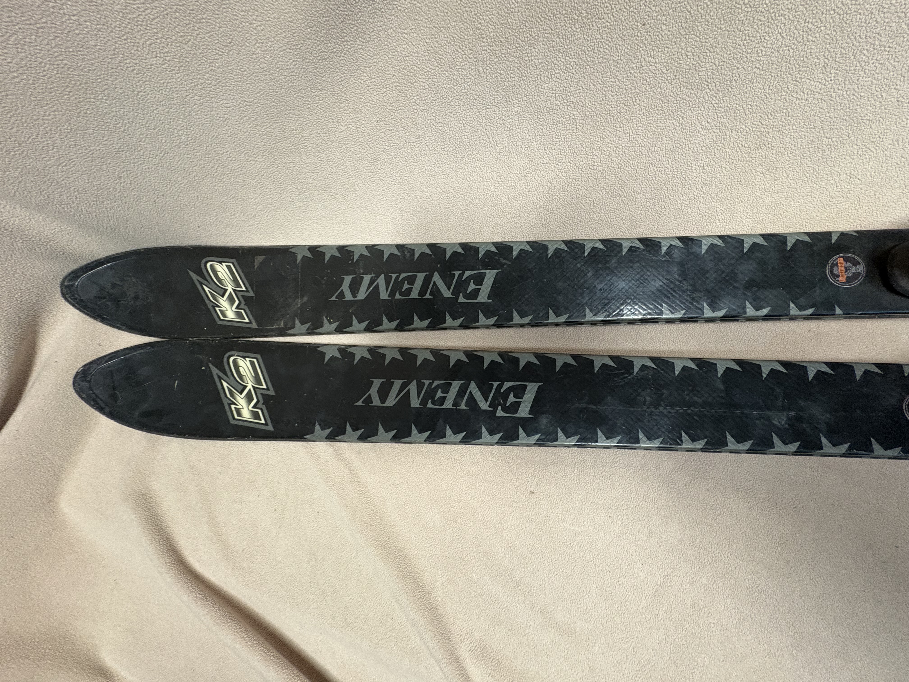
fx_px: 368
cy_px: 341
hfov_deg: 102.1
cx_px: 454
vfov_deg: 85.7
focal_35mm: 14
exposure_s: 1/60
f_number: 2.2
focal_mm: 2.22
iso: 500
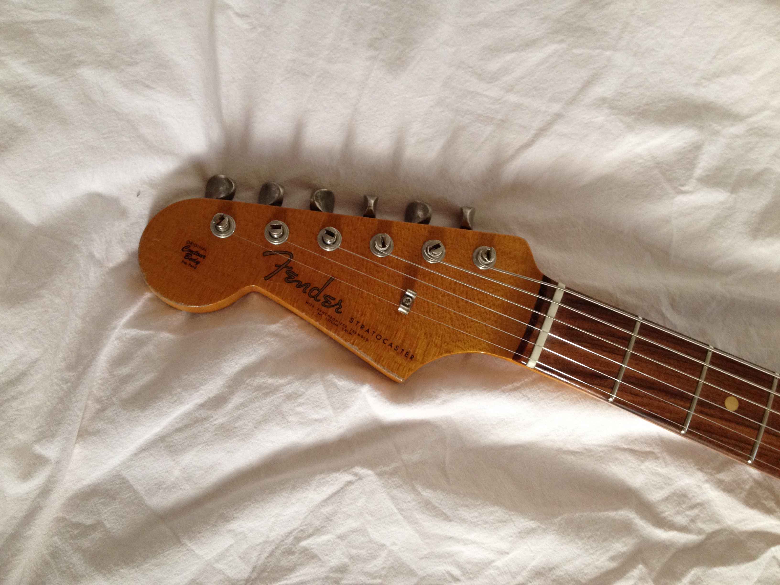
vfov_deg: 40.7
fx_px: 789
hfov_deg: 52.6
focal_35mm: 35
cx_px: 390
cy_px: 292
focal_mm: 4.28
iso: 160
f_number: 2.4
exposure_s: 1/20
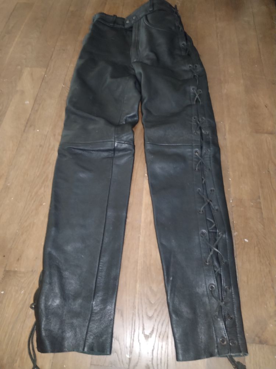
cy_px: 184
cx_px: 138
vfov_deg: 67.3
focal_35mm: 26
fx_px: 276
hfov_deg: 53.1
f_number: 1.8
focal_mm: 4.75
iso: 2072
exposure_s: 1/17.1
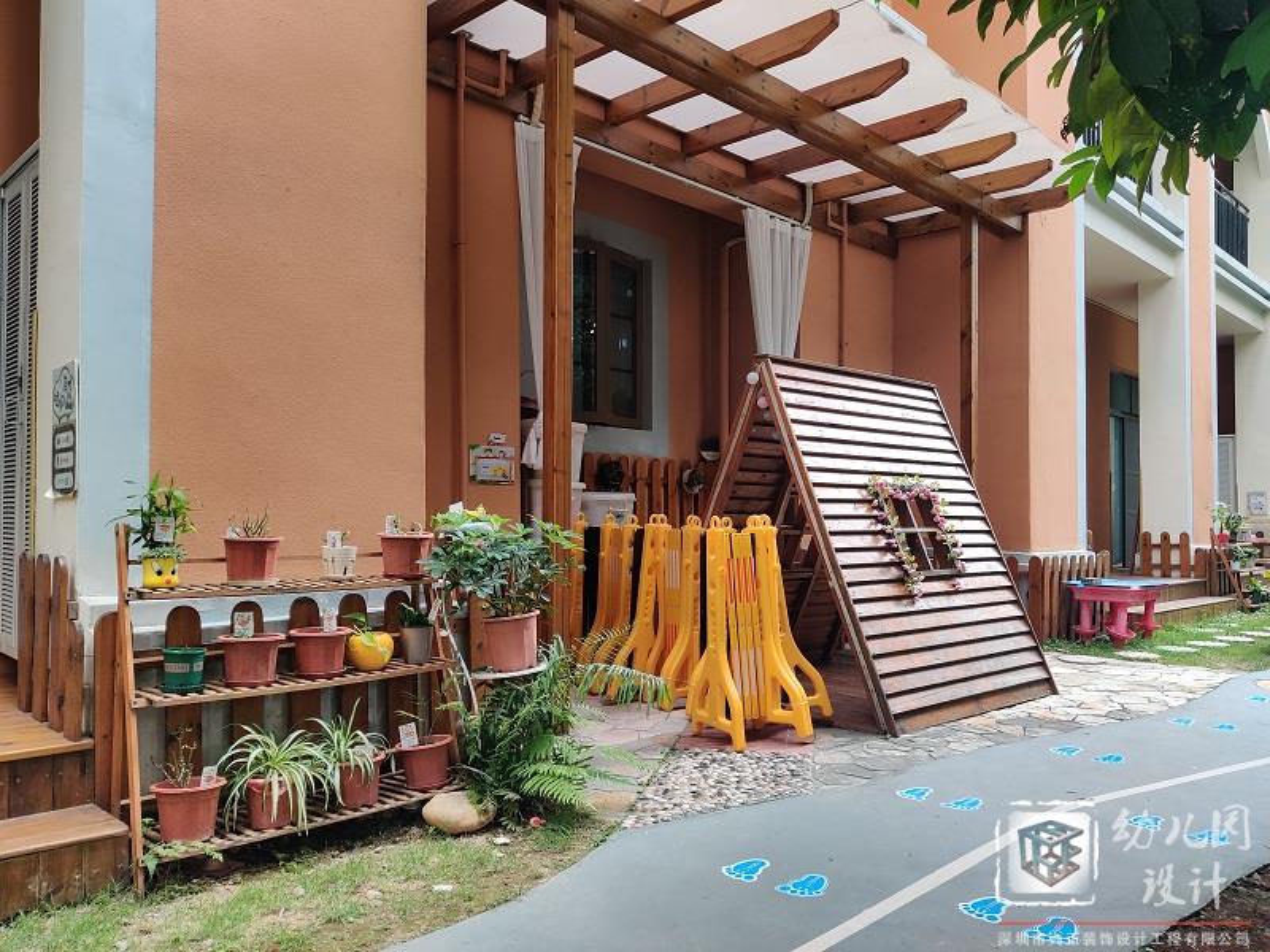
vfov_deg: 51.4
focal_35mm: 27
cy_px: 476
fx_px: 991
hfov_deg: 65.3
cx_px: 635
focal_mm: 4.75
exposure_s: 1/192
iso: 100
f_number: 1.75
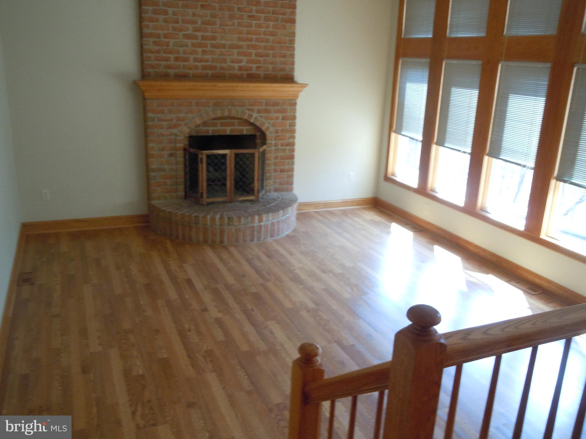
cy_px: 220
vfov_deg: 42.9
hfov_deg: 55.4
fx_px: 559
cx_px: 293
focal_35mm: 33
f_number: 4
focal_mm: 5.9
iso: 400
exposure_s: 1/50
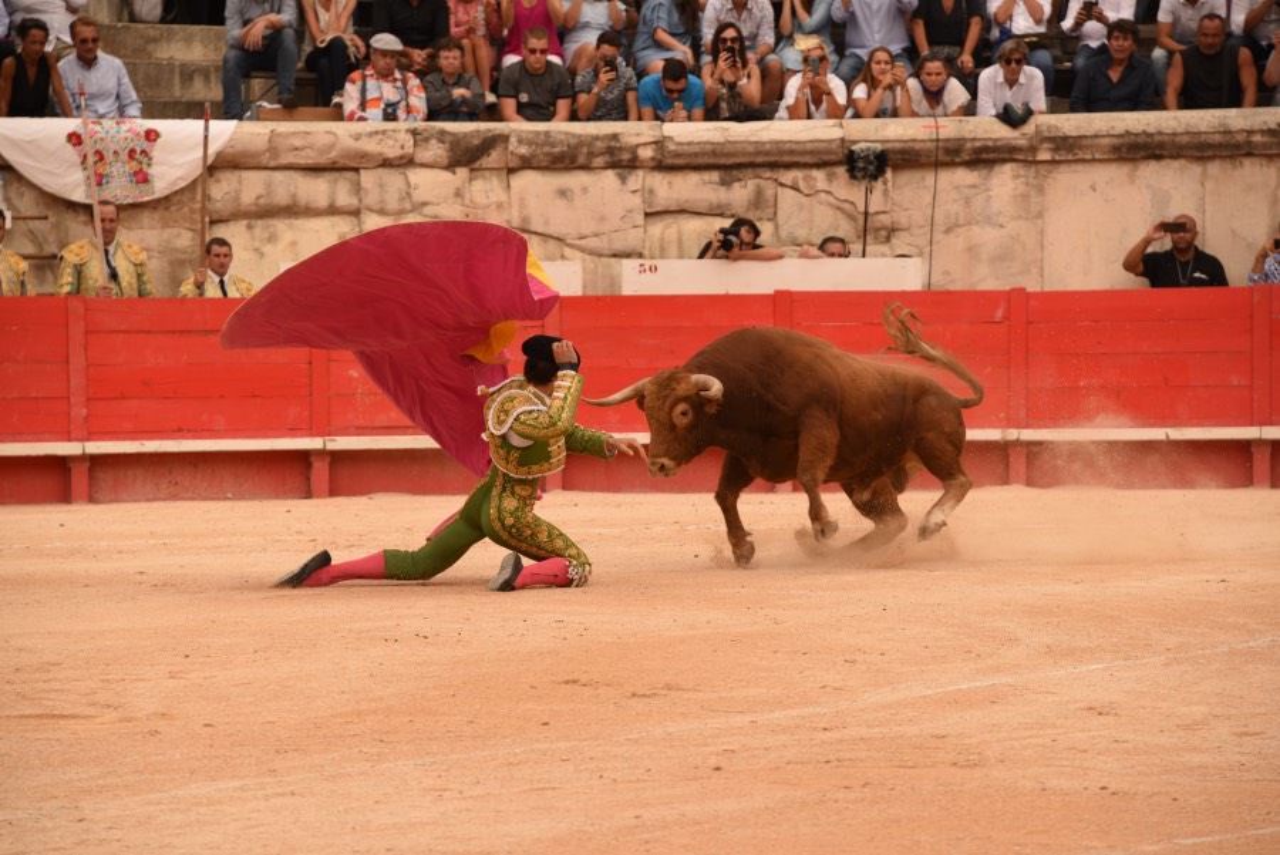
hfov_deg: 10.8
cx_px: 640
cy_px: 428
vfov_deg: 7.2
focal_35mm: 190
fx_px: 6758
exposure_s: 1/800
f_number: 6.3
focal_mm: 190
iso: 400
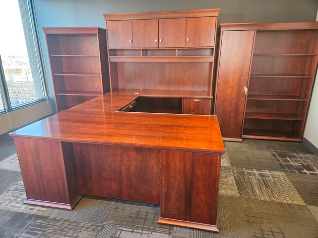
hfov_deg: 73.9
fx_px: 211
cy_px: 119
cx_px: 159
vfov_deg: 58.9
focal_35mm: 23
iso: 1000
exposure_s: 1/120
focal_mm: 5.4
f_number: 1.8
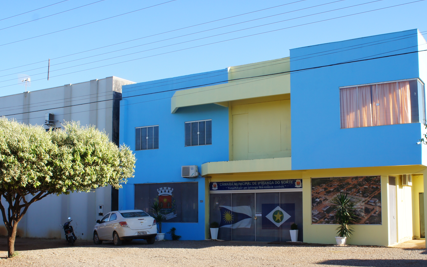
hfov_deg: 46.4
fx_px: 497
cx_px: 240
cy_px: 166
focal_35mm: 43
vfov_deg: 30.0
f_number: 11
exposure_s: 1/100
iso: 200
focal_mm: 21
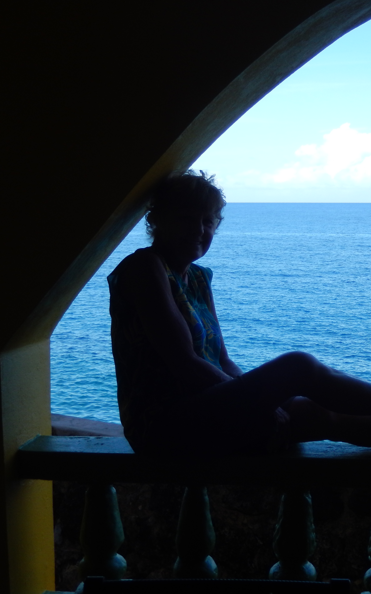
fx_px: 938
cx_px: 285
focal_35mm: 58
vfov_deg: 35.1
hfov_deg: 22.1
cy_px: 297
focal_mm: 7.3
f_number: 4.2
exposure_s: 1/640
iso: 125
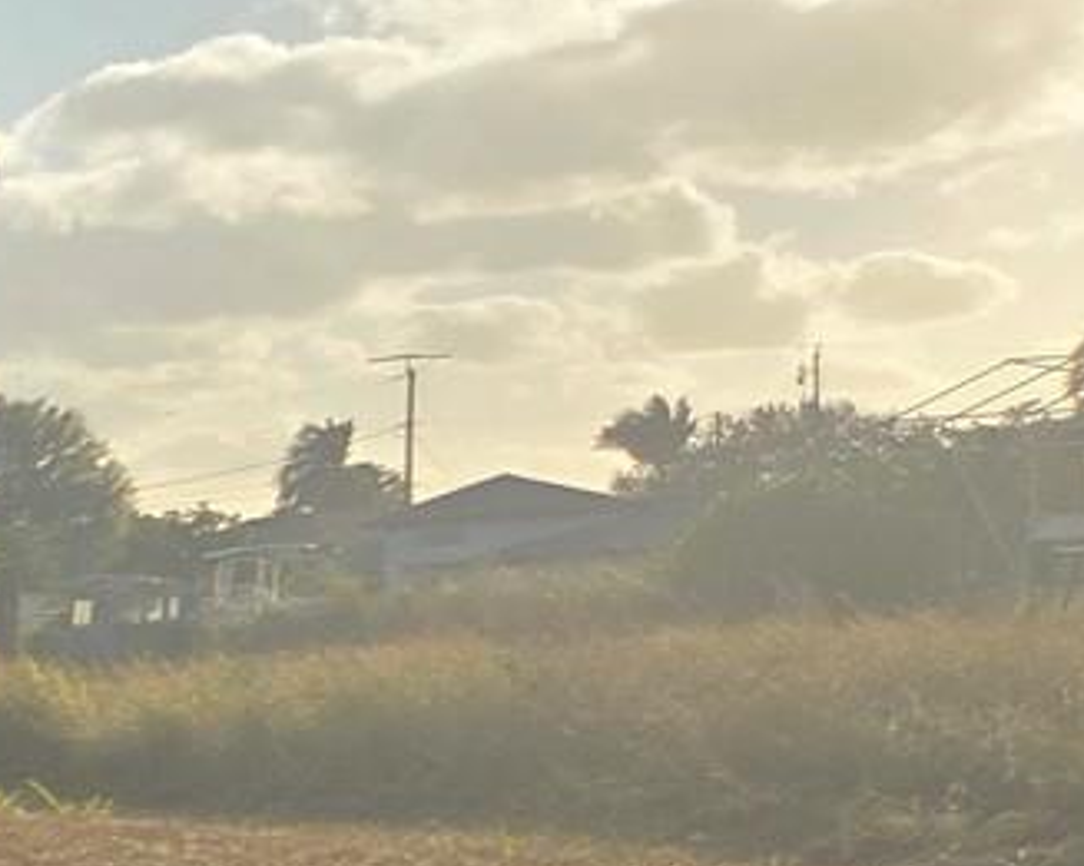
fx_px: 3526
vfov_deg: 13.4
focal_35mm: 110
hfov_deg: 13.3
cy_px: 1181
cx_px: -1478
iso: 80
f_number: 1.8
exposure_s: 1/7075
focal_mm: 5.4
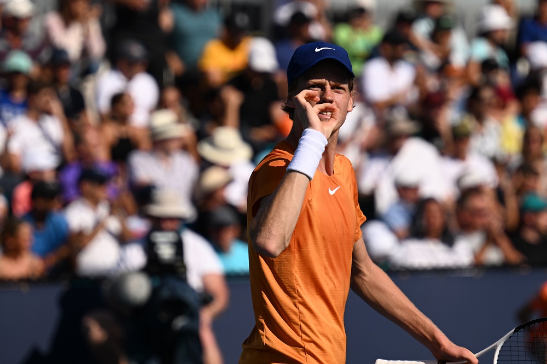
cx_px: 274
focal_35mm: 315
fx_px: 4784
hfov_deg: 6.5
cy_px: 182
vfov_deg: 4.4
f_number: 4
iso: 200
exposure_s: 1/4000
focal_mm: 210
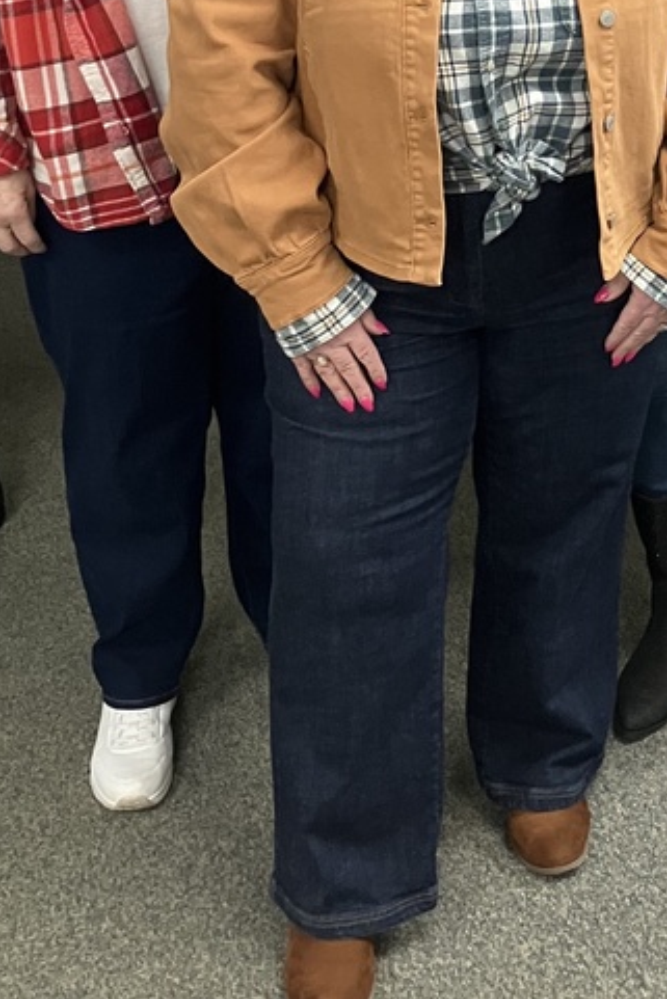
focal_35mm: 62
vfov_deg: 30.9
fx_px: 1722
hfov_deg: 21.2
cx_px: 652
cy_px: 104
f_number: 1.8
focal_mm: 3.99
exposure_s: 1/60
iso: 320
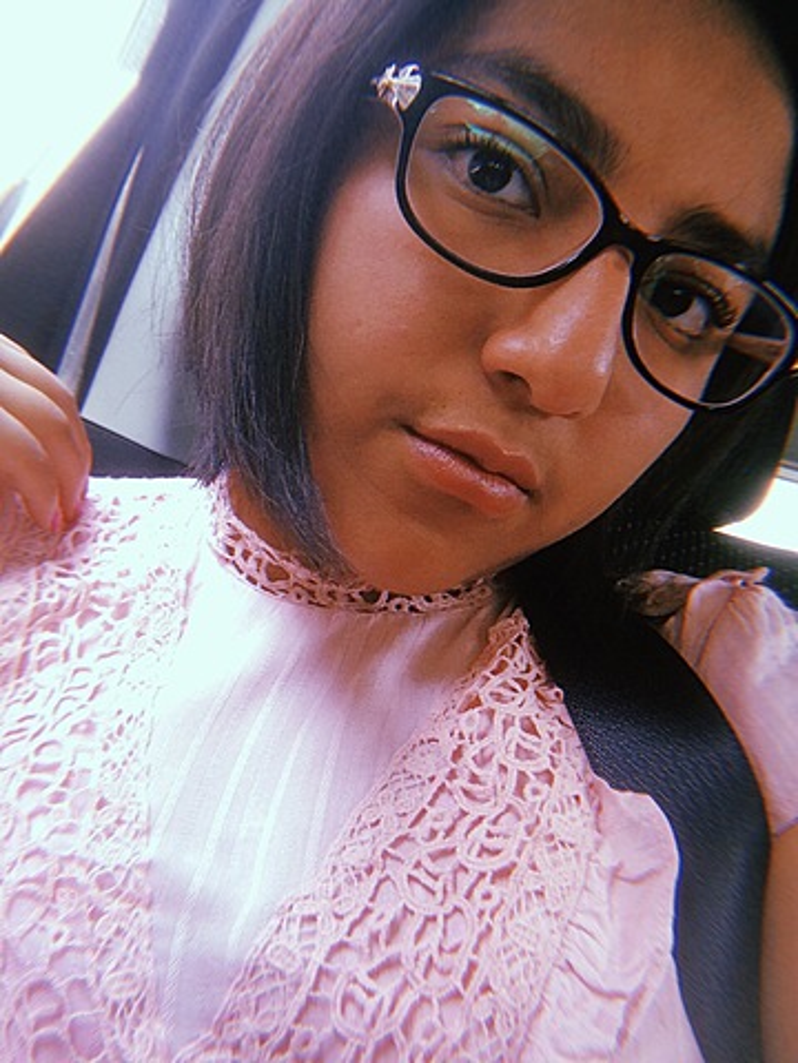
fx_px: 953
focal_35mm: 31
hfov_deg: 45.4
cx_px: 399
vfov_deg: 58.4
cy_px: 532
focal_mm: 2.15
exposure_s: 1/60
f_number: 2.4
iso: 64
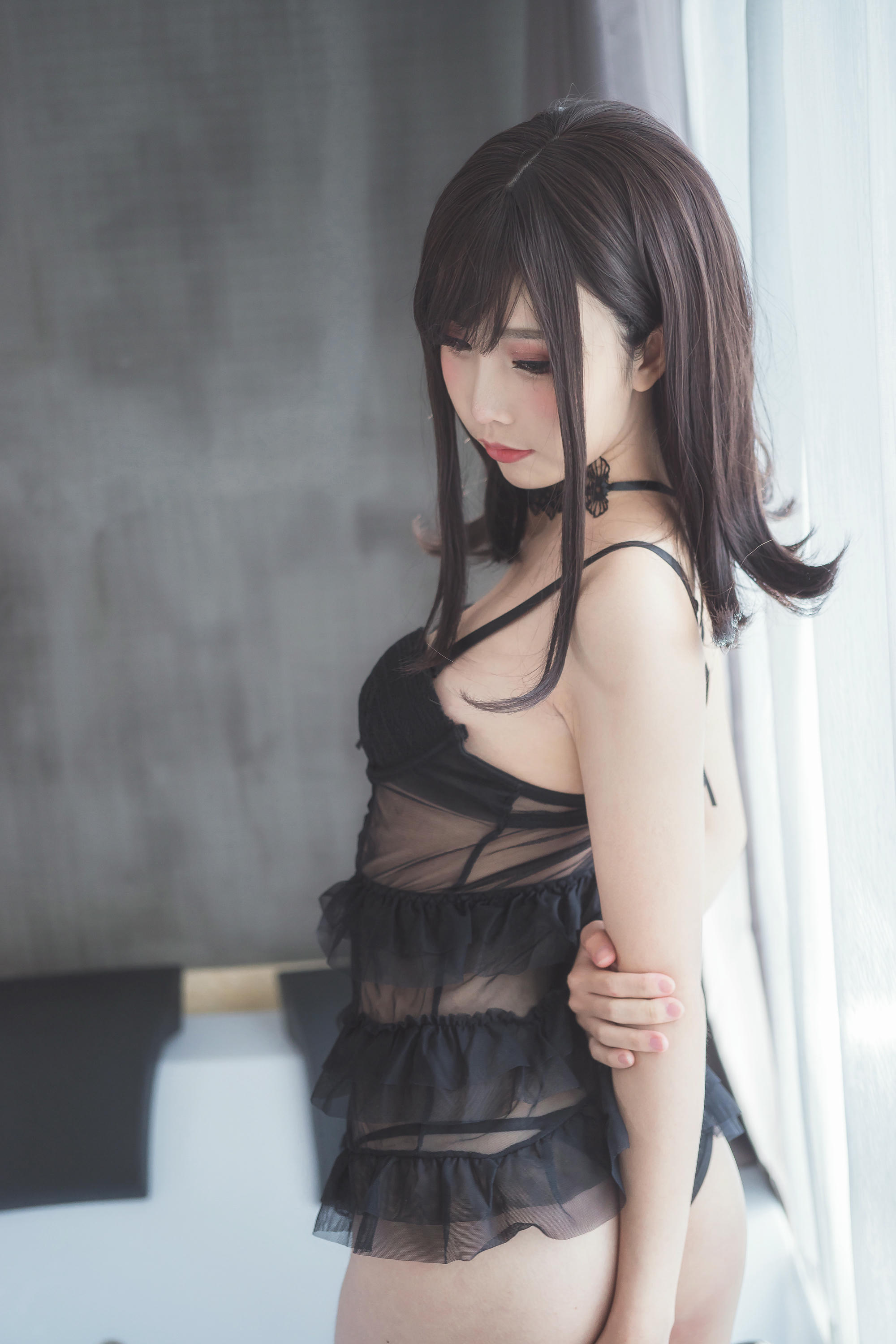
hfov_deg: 27.0
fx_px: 1867
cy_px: 672
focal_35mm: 50
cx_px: 448
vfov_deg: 39.6
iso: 320
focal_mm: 50
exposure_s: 1/50
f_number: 2.8
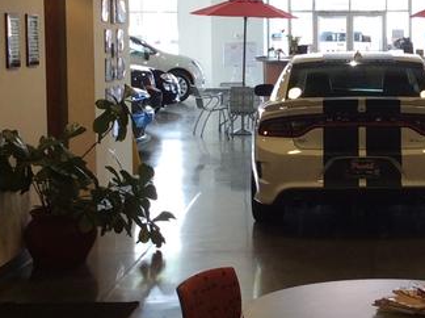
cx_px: 367
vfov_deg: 14.6
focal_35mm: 101
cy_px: 119
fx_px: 1238
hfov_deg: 19.2
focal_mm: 3.3
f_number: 2.4
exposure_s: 1/30
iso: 40
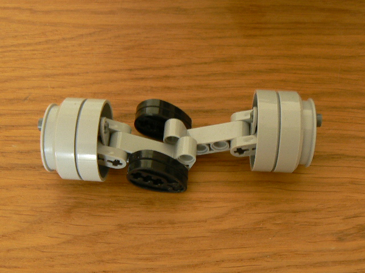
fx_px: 527
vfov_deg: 29.1
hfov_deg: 38.2
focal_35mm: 50
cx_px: 182
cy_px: 136
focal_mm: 6.1
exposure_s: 2.5
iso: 100
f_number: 4.5
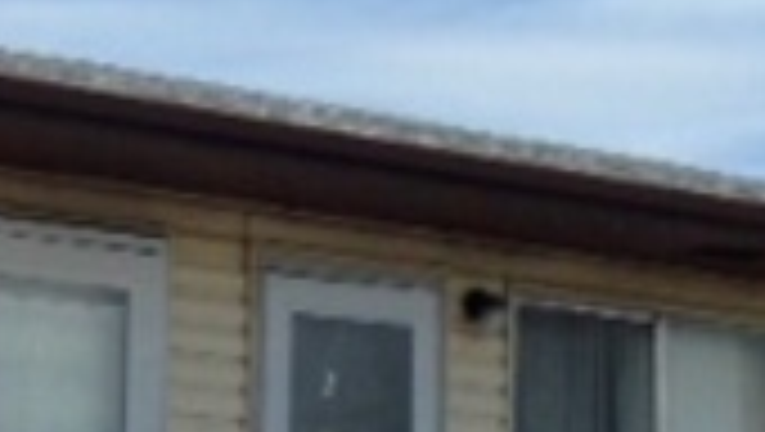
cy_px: 801
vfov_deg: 7.0
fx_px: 3431
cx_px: -594
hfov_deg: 11.8
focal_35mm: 169
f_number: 2.4
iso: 50
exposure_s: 1/1938
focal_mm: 4.12
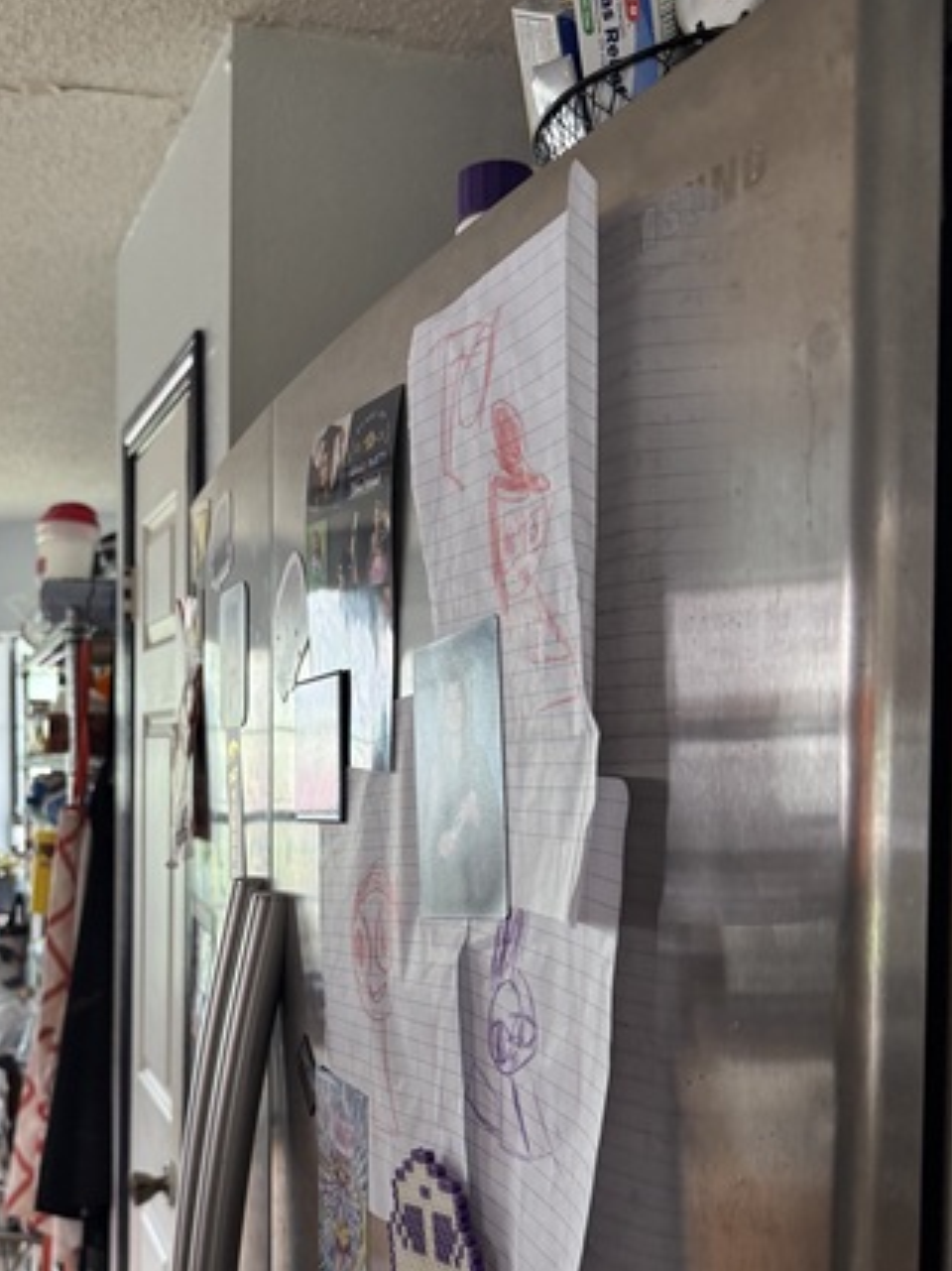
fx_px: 1321
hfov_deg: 39.0
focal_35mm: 36
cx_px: 295
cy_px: 807
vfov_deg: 50.8
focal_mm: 6.76
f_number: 1.78
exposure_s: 1/60
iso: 250
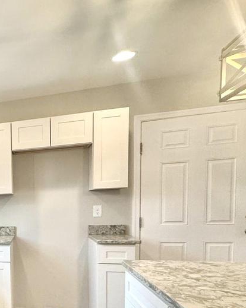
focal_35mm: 38
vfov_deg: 46.1
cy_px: 234
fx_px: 346
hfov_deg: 29.1
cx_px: -97
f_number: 2.2
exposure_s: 1/120
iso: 200
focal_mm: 2.22
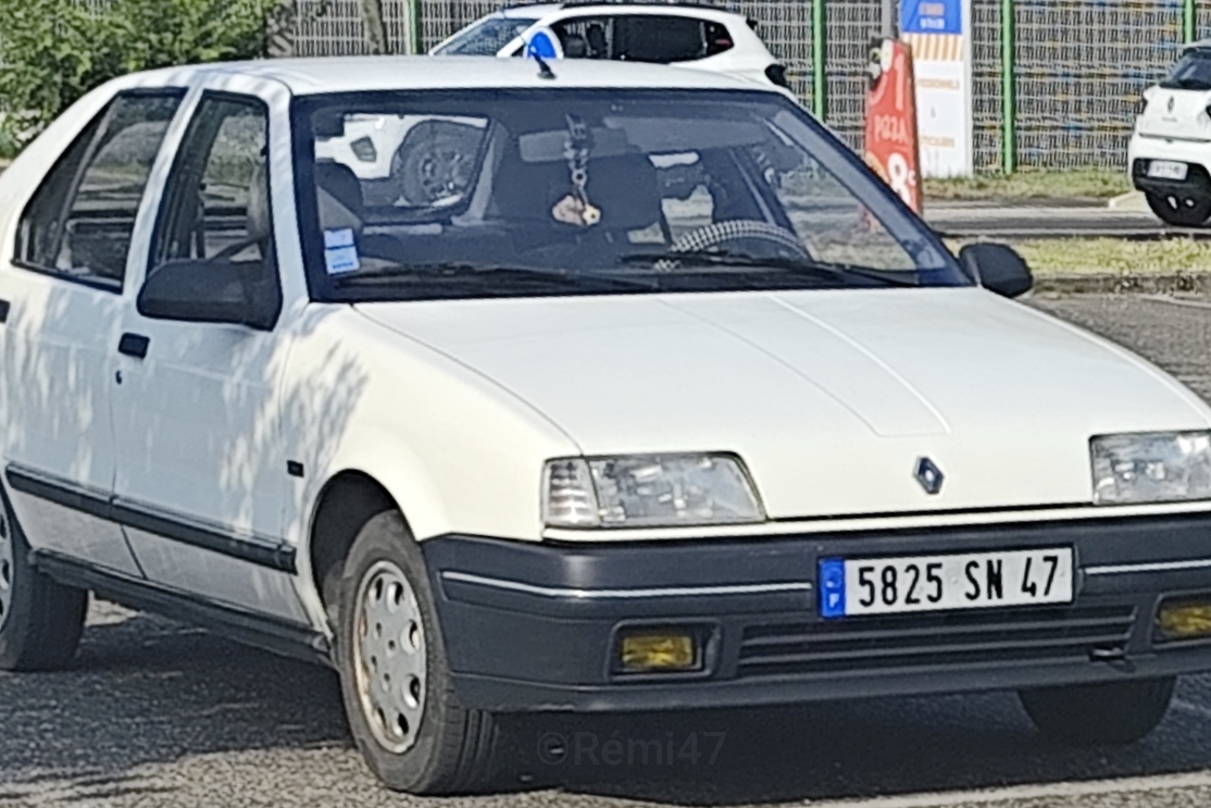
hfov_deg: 35.0
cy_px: 338
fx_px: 1918
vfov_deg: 23.8
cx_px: 608
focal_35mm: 57
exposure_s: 1/899
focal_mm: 6.19
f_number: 1.65
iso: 50
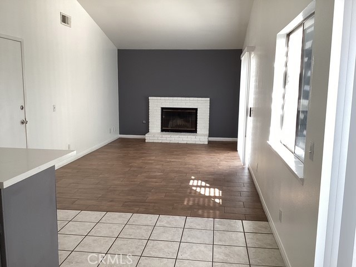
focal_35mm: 31
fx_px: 319
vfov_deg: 45.4
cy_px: 134
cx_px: 178
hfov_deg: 58.4
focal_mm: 3.3
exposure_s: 1/60
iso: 64
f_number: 2.4
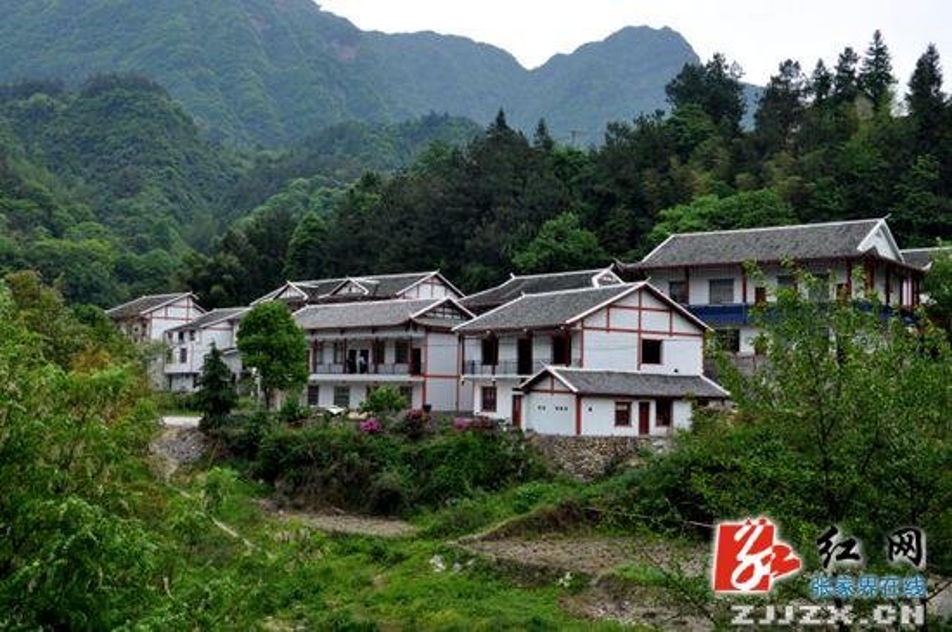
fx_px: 1109
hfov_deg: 46.5
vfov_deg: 31.8
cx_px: 476
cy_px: 316
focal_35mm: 42
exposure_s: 1/250
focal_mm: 28
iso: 200
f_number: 8
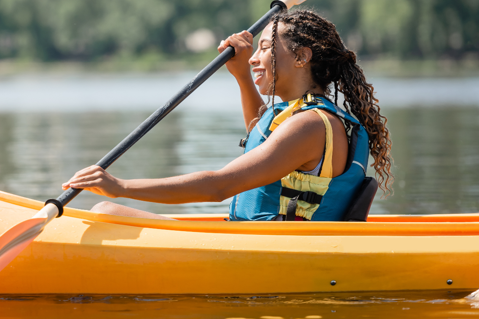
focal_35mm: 299
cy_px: 68
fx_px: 3978
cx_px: 85
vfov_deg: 4.6
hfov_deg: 6.9
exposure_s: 1/800
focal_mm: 170
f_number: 4
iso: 64
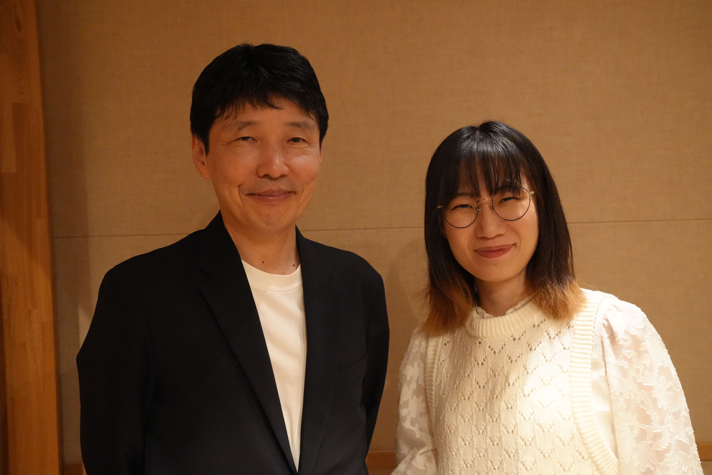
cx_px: 356
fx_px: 672
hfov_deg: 55.8
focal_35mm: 34
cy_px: 238
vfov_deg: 38.9
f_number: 4
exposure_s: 1/160
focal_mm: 34
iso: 10000
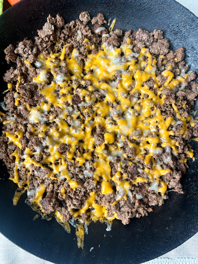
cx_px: 99
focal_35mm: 26
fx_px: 198
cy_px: 132
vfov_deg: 67.3
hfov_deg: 53.1
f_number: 1.5
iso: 40
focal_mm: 5.7
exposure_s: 1/163
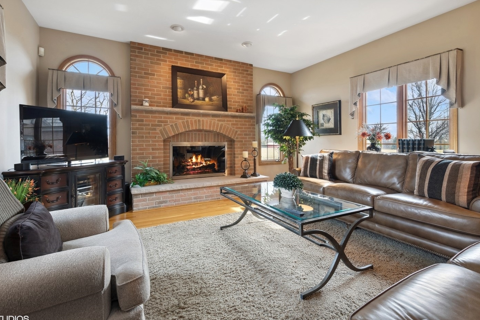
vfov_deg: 73.5
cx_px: 232
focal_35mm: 16
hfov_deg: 96.7
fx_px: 213
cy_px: 144
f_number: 9.5
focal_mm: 14
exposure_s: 1/15
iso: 200
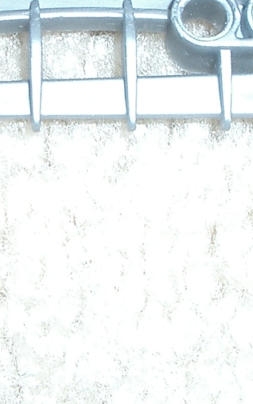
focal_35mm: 113
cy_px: 123
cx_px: 23
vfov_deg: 18.4
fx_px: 1247
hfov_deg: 11.5
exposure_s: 1/40
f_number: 2.6
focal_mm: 5.8
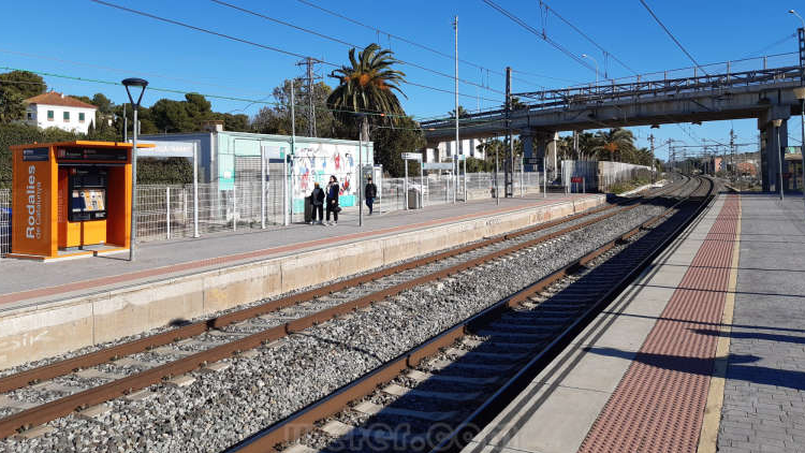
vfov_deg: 39.8
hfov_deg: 66.1
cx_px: 398
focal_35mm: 29
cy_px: 163
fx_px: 619
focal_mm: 3.92
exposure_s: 1/2387
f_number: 1.7
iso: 40
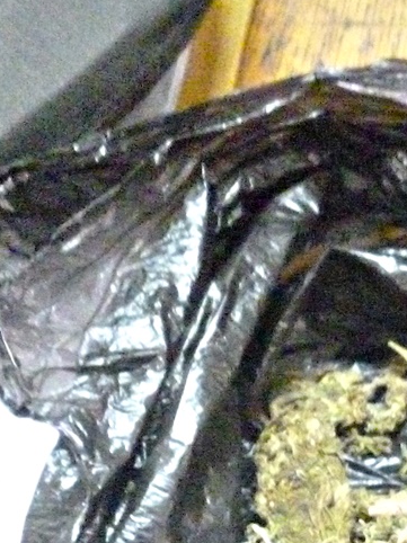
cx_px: 630
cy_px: 644
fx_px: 1459
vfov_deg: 19.9
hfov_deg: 14.7
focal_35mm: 93
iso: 1600
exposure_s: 1/6
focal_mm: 5
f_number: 3.1
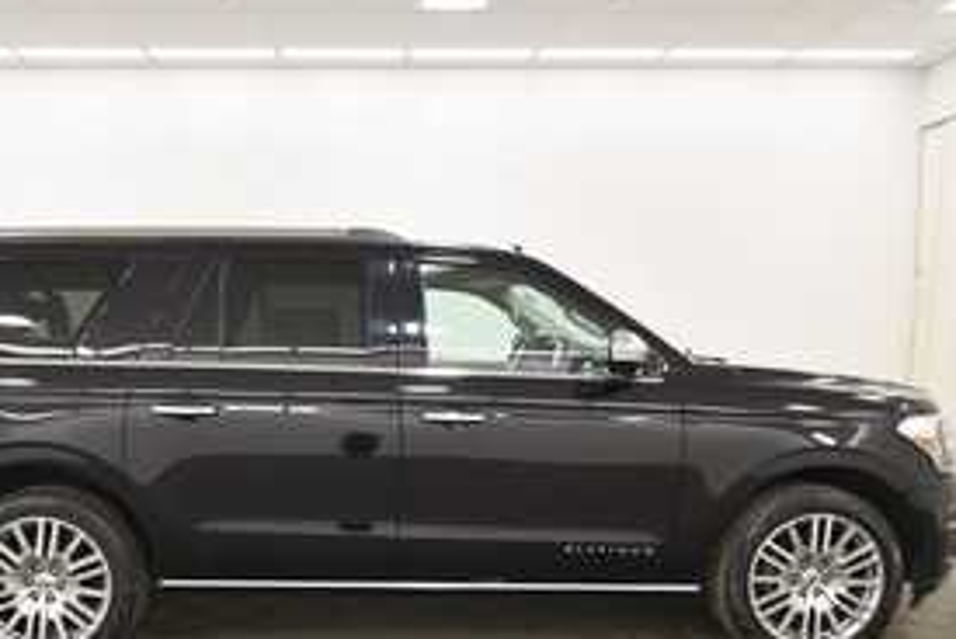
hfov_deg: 58.2
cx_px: 386
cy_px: 450
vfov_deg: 40.4
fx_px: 851
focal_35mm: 32
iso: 900
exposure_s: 1/125
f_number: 5
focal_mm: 15
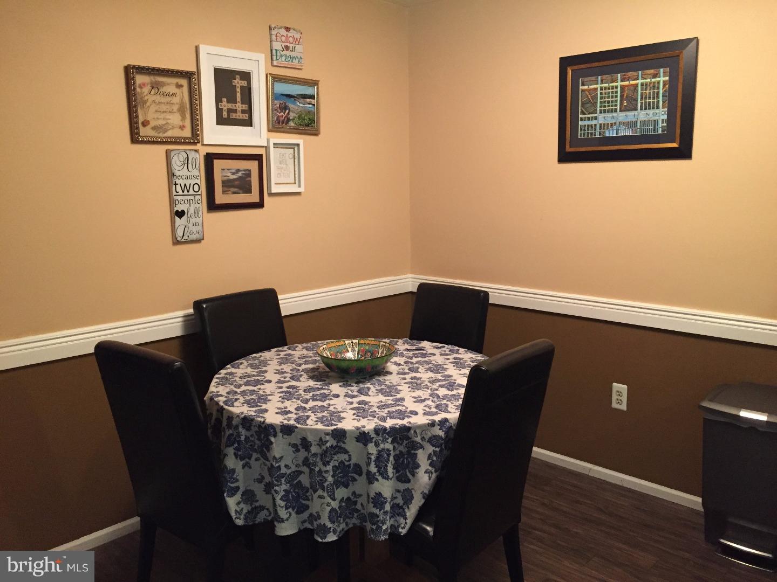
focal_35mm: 29
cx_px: 388
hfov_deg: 61.7
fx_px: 651
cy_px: 291
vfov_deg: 48.2
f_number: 2.2
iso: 250
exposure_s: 1/17
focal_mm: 4.15
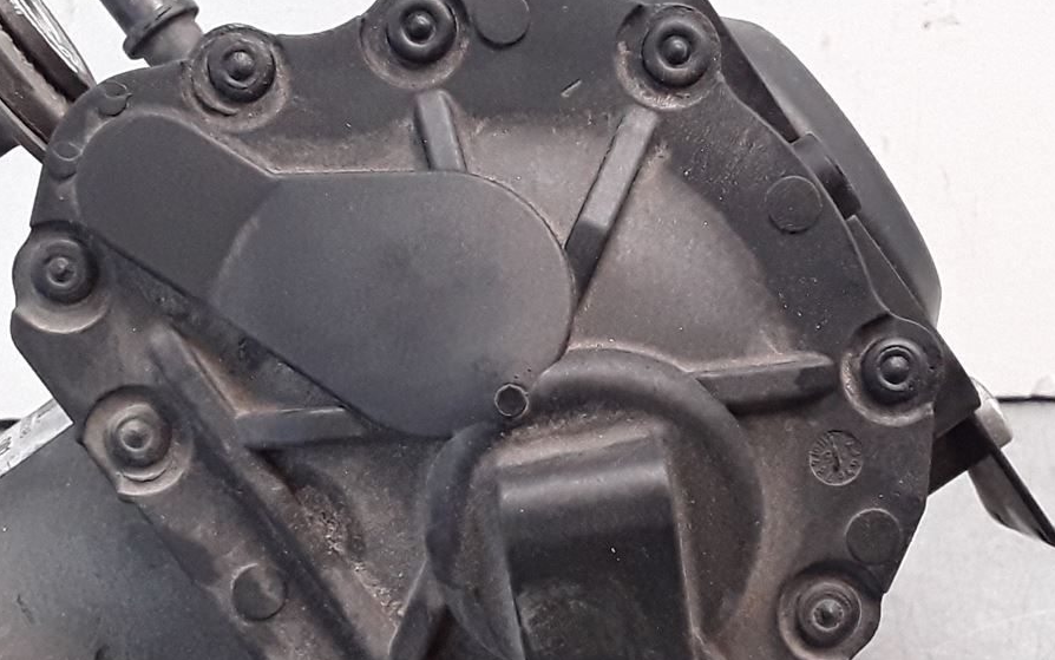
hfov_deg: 30.2
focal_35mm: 68
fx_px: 1955
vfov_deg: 19.0
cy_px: 504
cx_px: 559
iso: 100
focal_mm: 2.91
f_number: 1.9
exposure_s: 1/100
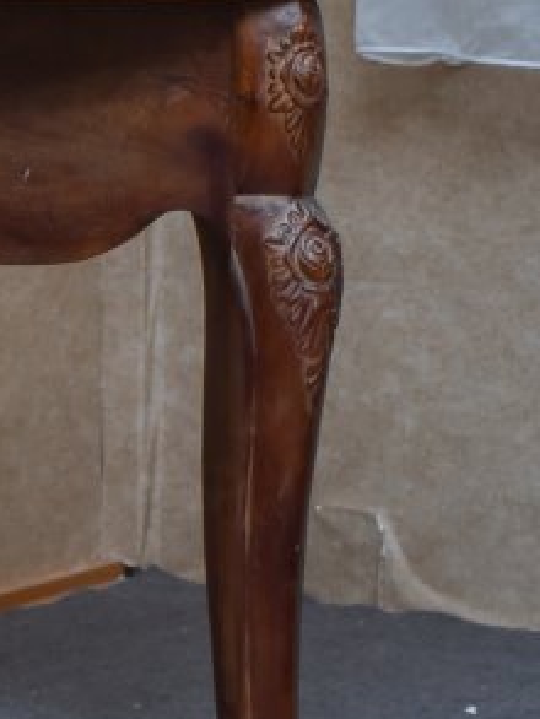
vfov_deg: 9.3
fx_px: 4344
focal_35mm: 209
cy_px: -131
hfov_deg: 6.9
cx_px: -459
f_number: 9
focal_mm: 50
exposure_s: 1/125
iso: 640
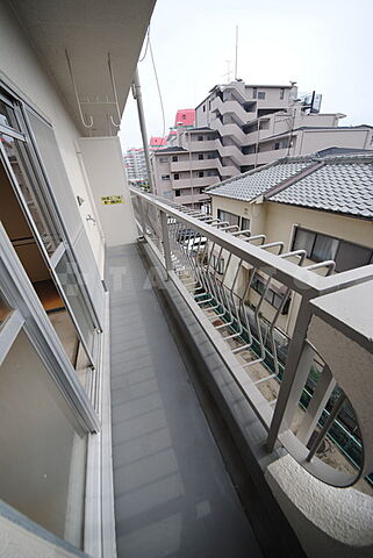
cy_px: 279
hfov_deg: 90.1
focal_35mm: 12
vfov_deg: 112.6
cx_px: 186
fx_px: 186
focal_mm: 8
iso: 100
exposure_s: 1/160
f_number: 6.3
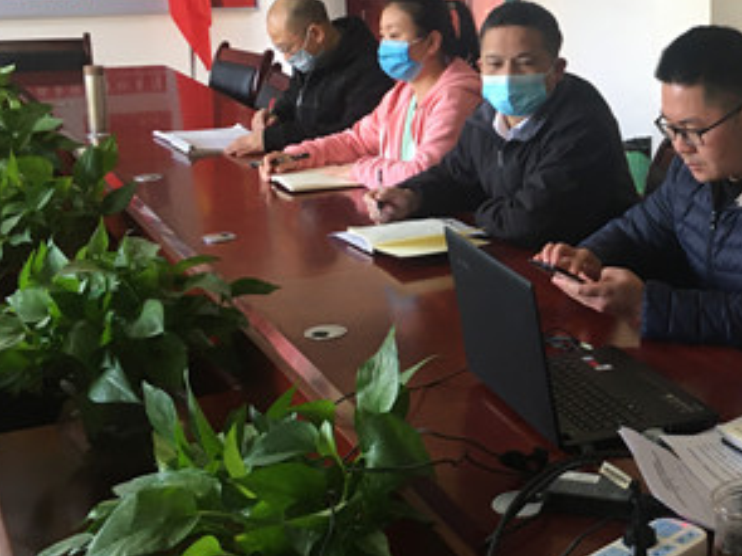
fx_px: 1264
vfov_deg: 24.7
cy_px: 194
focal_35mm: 59
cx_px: 677
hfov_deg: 31.1
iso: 80
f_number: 2.2
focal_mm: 4.15
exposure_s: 1/33
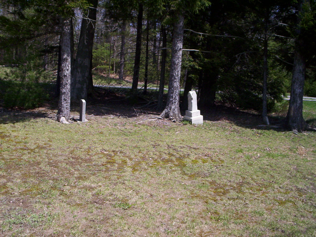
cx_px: 158
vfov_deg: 37.7
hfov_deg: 49.0
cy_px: 118
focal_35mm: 38
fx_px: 347
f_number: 4.5
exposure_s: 1/690
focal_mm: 4.99
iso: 100
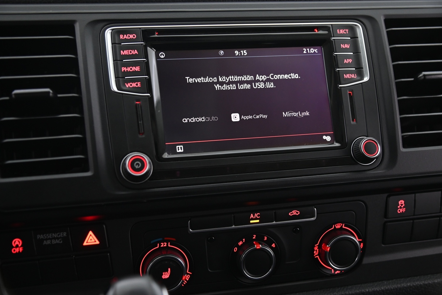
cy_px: 147
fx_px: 577
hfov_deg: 41.9
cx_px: 218
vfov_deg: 28.7
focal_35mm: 47
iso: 2000
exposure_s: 1/15
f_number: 4
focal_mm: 46
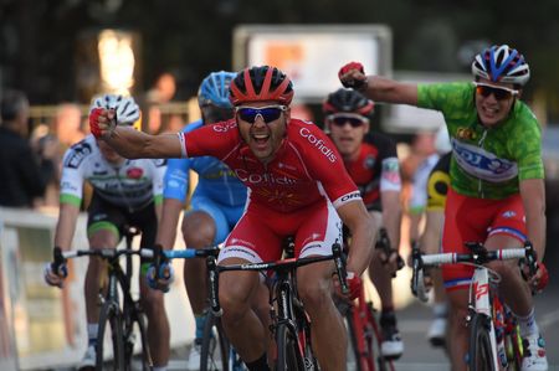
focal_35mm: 400
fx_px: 6204
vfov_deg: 3.4
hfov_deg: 5.2
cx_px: 280
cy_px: 186
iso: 2500
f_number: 5.6
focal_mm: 400
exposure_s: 1/1000
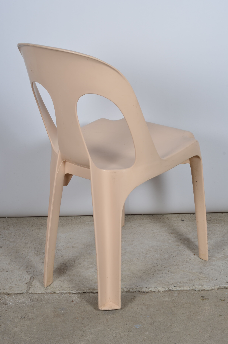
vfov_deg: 27.0
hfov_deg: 18.1
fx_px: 716
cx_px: 114
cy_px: 172
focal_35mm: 75
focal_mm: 50
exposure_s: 1/125
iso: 100
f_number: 11
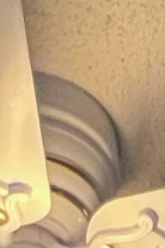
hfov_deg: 9.6
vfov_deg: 8.8
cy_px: 916
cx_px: -11
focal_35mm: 141
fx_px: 969
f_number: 1.8
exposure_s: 1/60
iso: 320
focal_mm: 1.57
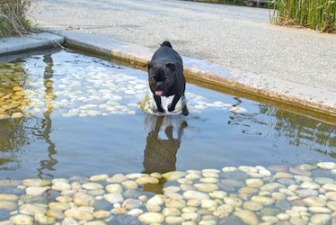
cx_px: 175
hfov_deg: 29.6
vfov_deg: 20.0
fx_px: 635
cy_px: 88
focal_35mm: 68
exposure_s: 1/250
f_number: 5.6
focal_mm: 34
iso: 100
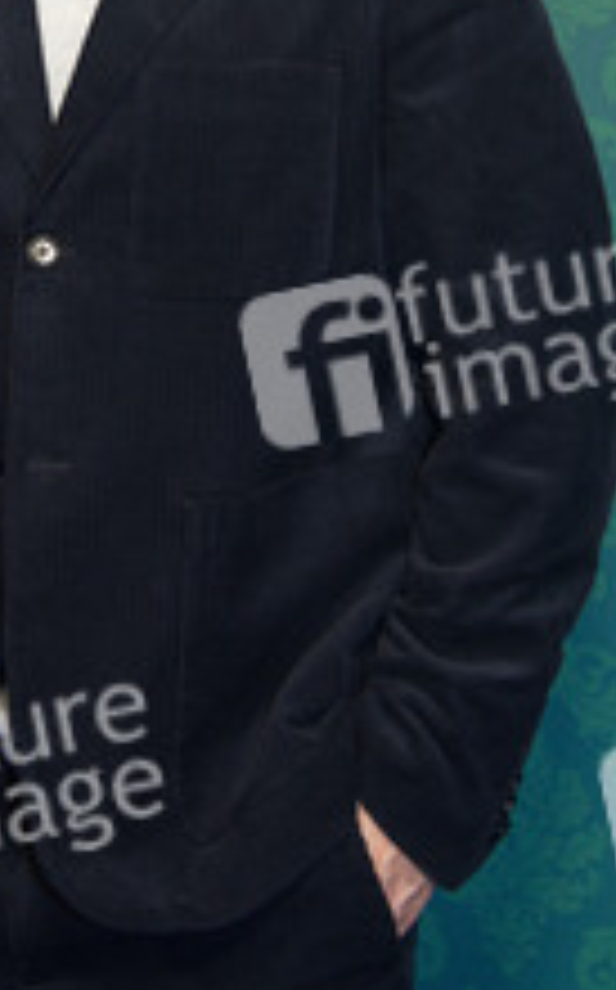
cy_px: 117
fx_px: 3097
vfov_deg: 17.9
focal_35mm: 115
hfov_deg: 11.3
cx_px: 63
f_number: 5.6
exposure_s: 1/125
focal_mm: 62
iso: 1600
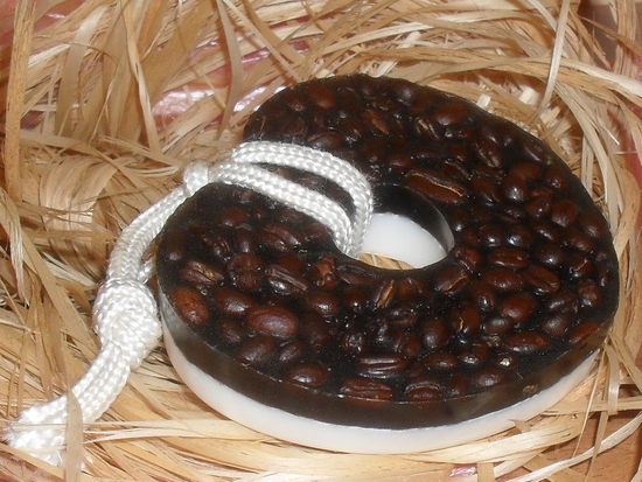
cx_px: 321
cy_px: 241
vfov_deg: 40.7
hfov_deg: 52.6
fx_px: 649
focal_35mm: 35
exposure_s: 1/45
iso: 200
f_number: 3.2
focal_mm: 6.3
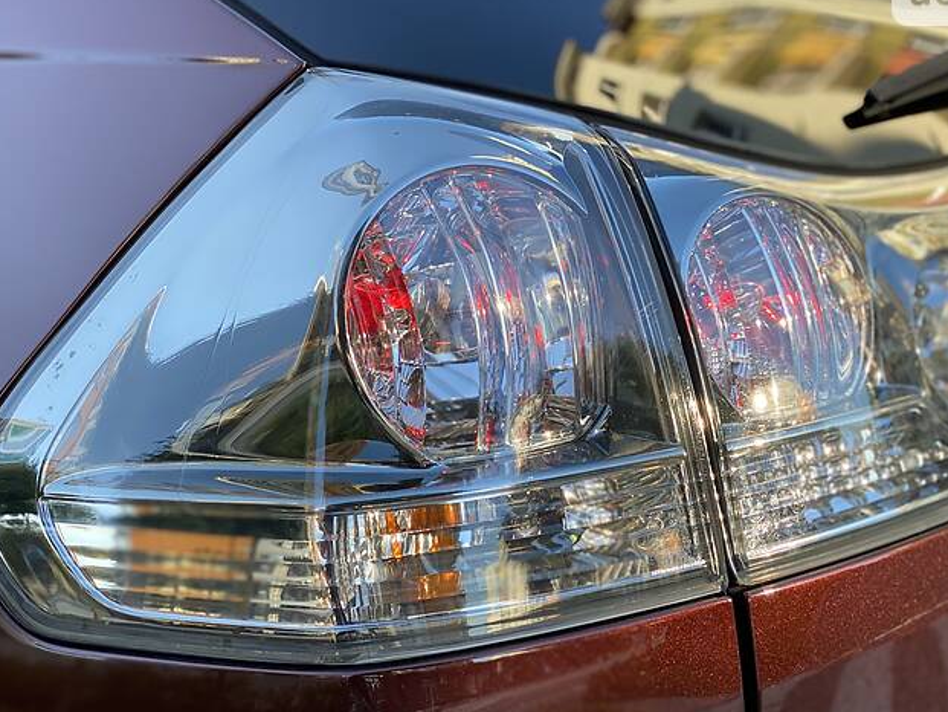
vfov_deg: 21.9
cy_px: 400
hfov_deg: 28.9
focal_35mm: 67
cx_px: 524
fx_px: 1835
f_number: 2
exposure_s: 1/122
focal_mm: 6
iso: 25
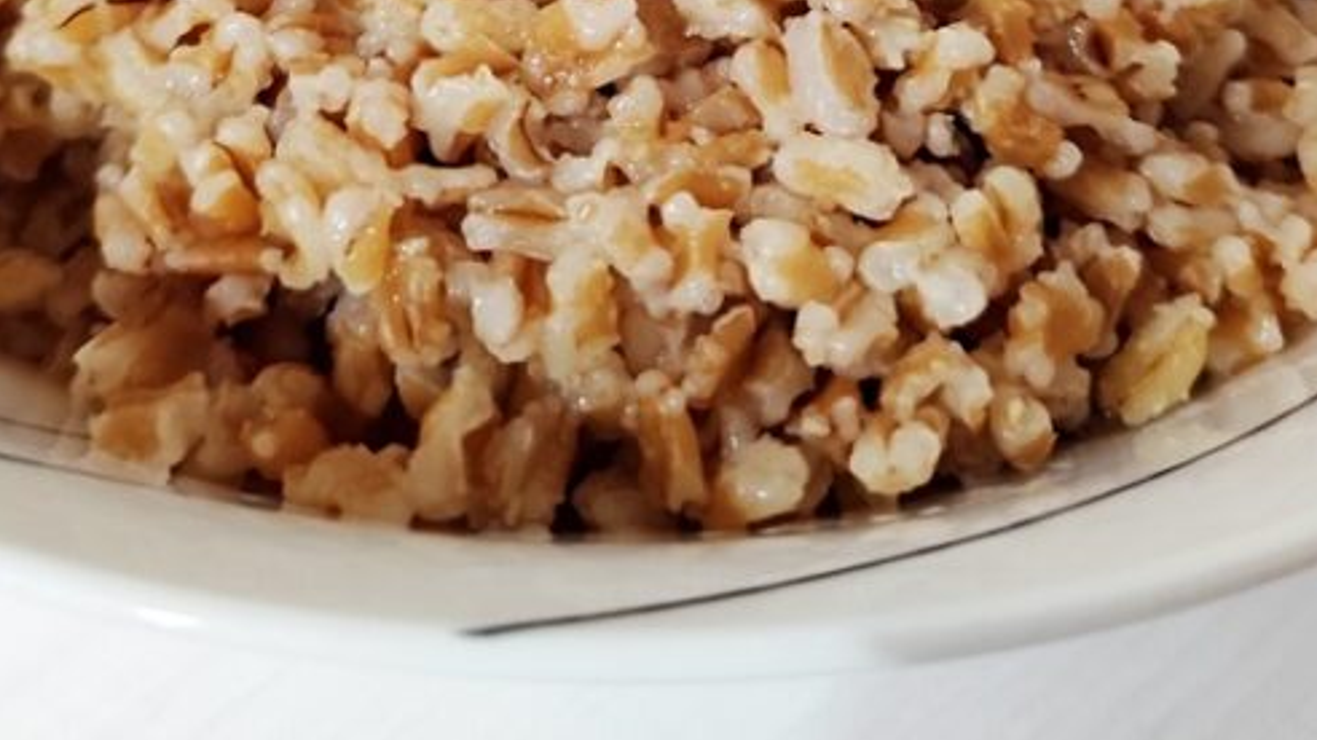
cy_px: -206
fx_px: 1781
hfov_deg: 40.6
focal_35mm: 51
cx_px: 606
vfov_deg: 21.4
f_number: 1.65
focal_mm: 6.14
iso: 2000
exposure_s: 1/20
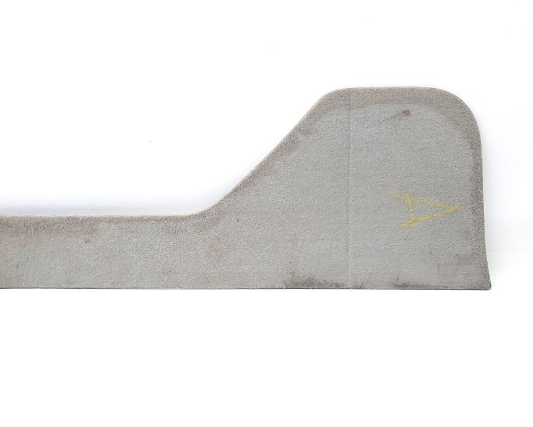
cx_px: 260
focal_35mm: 34
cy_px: 239
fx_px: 536
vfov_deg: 43.3
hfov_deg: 52.8
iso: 125
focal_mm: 4.6
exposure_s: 1/50
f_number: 2
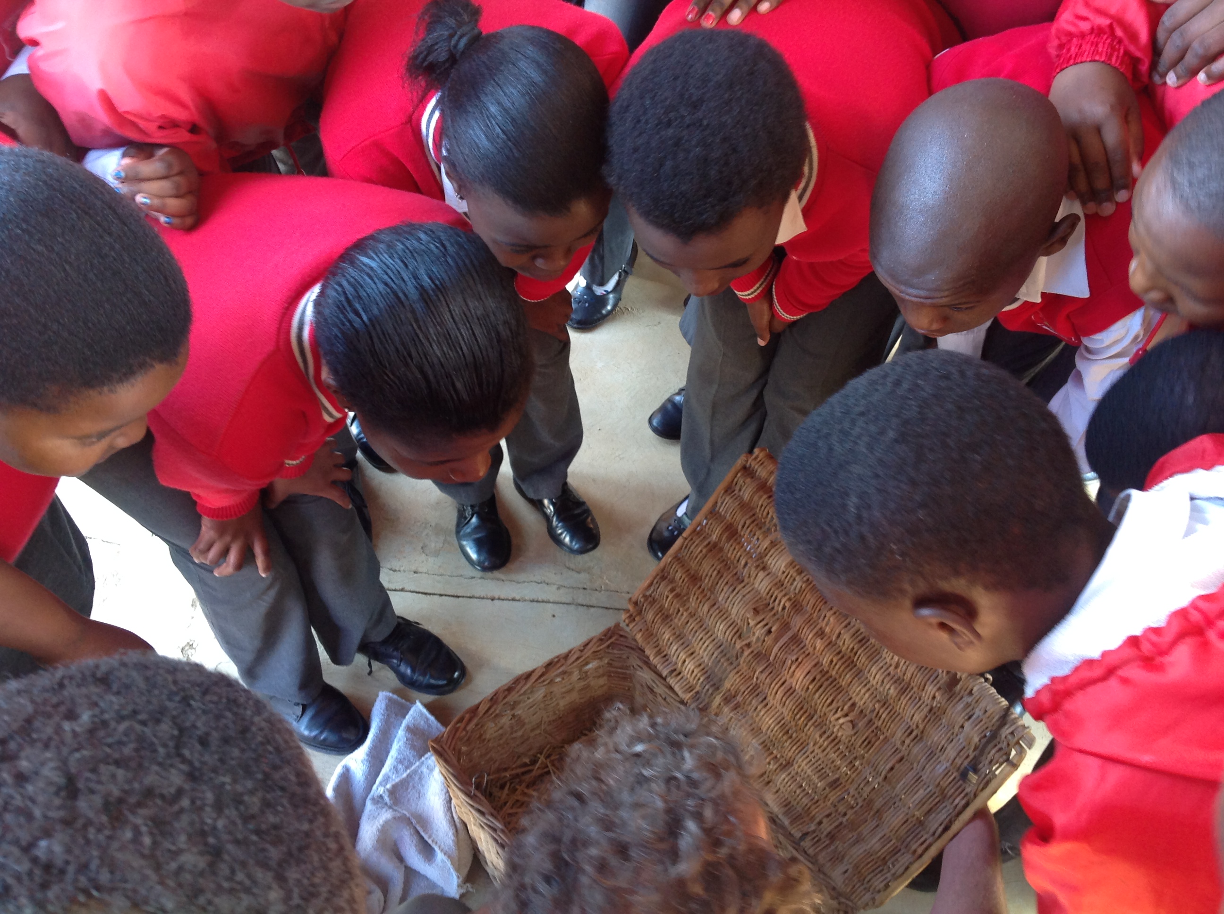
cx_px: 612
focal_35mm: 35
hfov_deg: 52.7
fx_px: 1236
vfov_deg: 40.6
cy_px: 457
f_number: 2.4
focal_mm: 4.28
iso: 80
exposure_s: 1/15
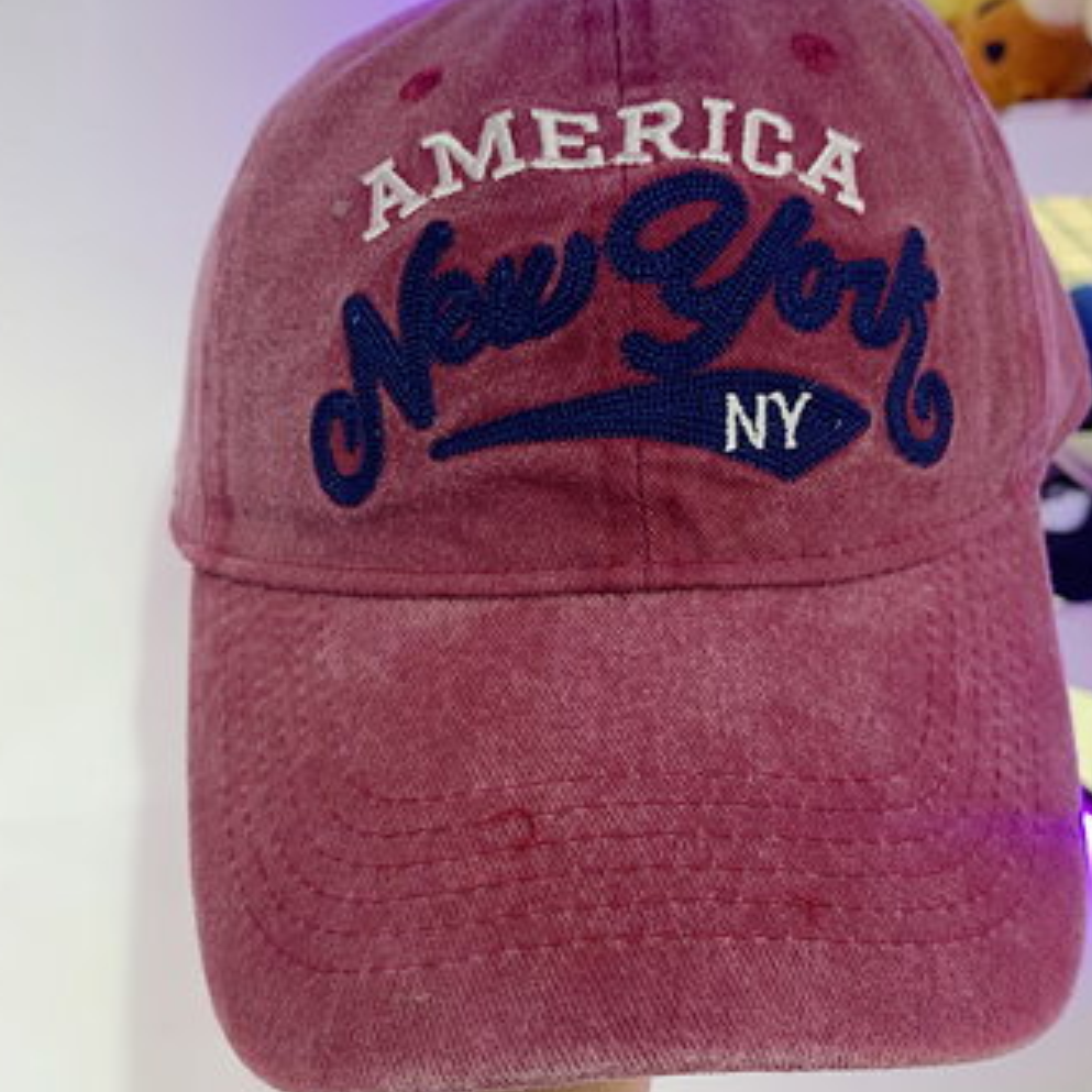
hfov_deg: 44.8
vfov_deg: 44.9
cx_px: 610
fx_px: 1321
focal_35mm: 37
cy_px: 556
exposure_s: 1/50
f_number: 1.8
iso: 125
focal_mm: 4.25
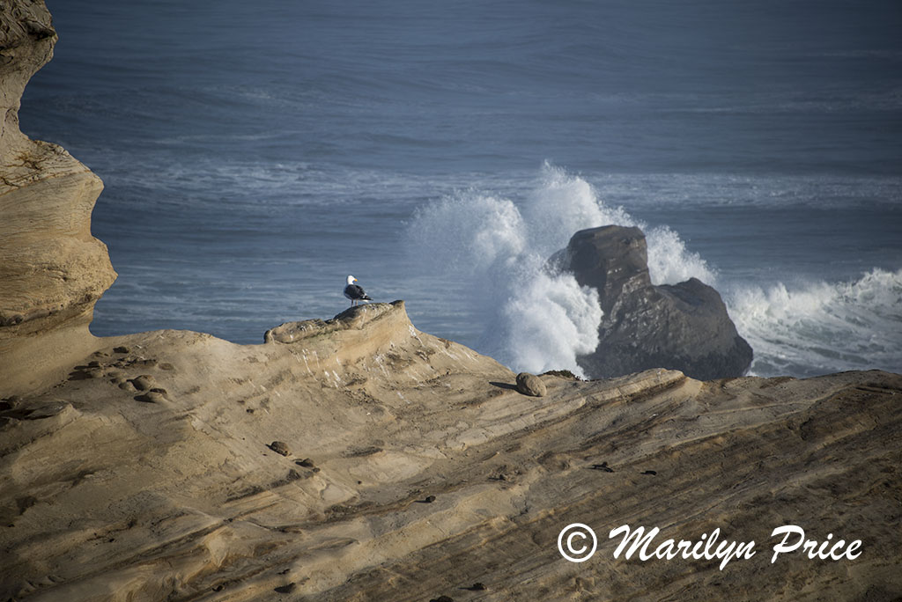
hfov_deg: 6.9
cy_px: 301
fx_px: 7521
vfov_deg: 4.6
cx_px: 451
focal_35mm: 300
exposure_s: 1/750
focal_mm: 300
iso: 100
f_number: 5.6
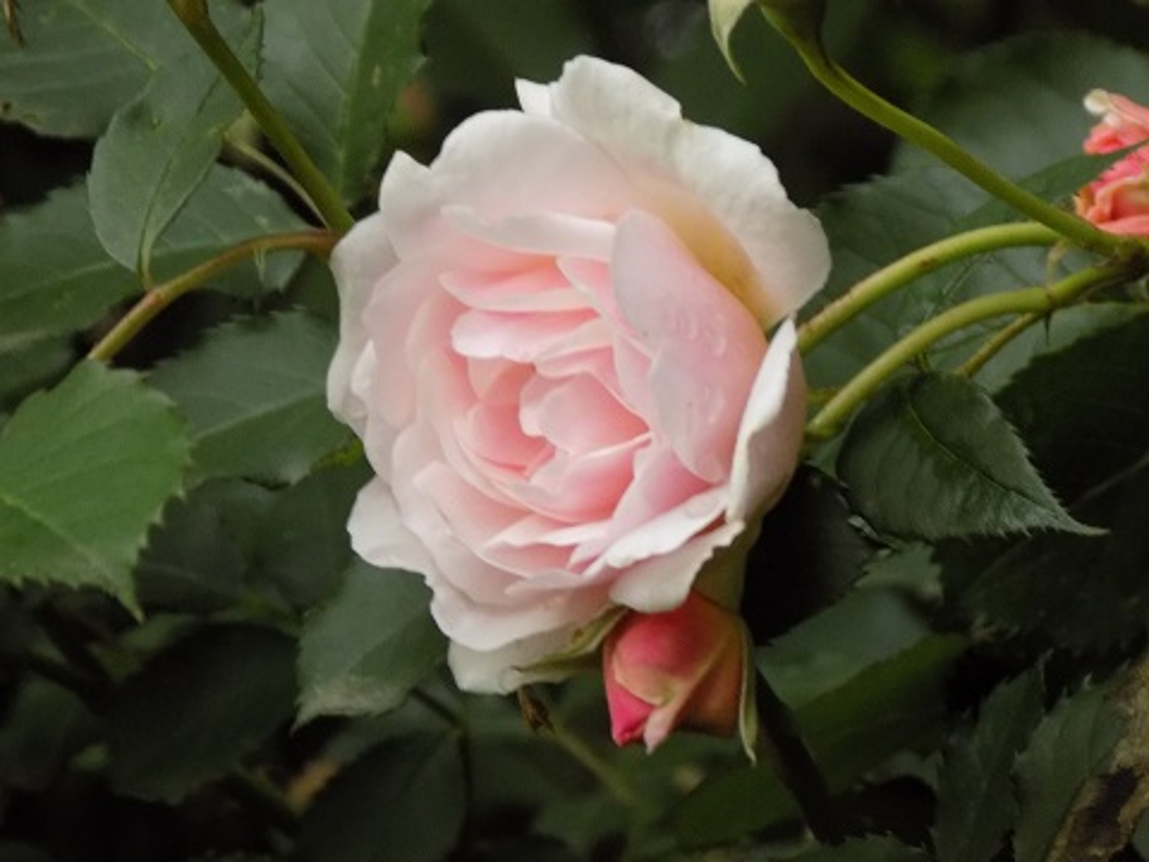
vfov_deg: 6.3
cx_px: 574
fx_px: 7800
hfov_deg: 8.4
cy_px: 431
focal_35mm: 235
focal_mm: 41.8
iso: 400
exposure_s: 1/13
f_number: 5.6
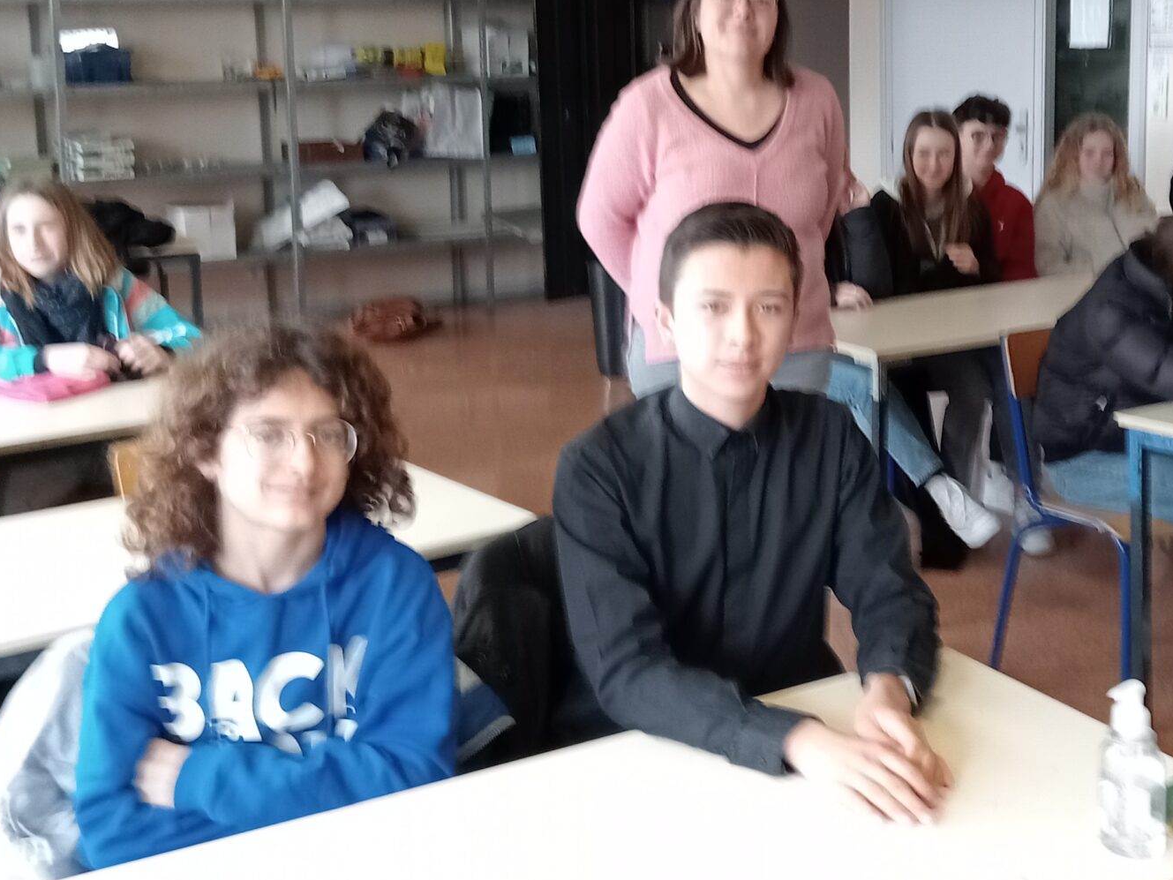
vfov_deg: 26.9
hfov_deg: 35.0
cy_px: 311
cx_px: 838
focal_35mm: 54
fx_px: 1830
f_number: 1.8
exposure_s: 1/33.3
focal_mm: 4.04
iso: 1021
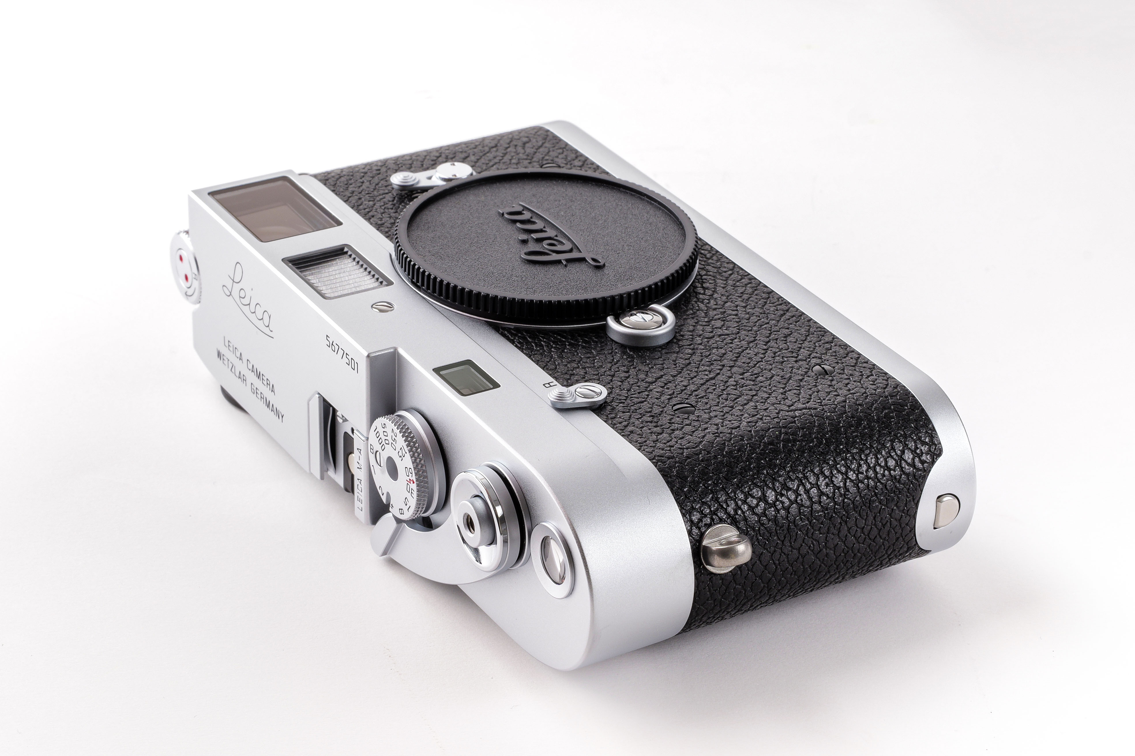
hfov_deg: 22.4
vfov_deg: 15.0
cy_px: 378
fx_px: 2869
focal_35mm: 91
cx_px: 568
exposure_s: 1/1.67
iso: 100
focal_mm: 60
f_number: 22
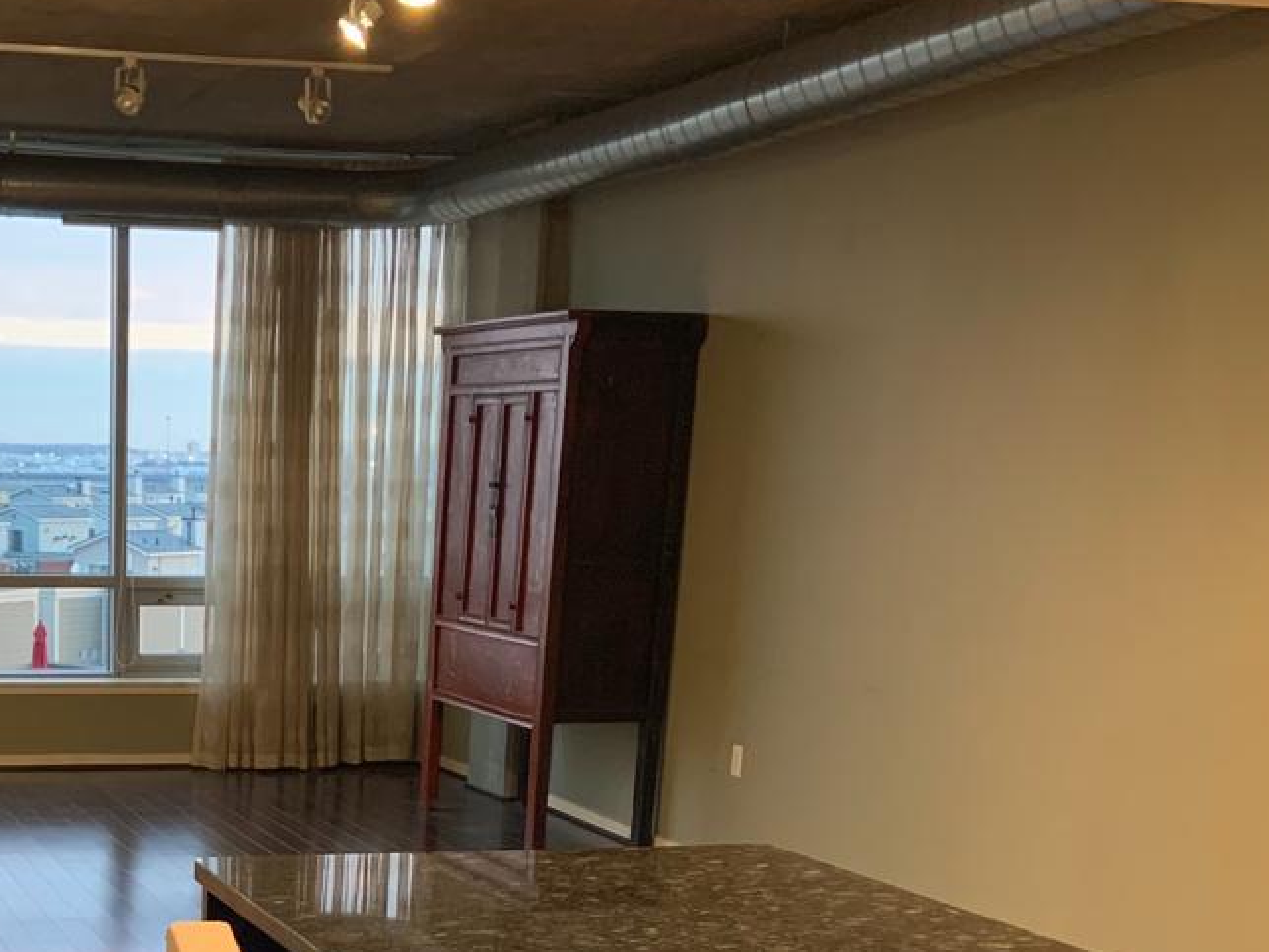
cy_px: 1106
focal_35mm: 62
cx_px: 158
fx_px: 2273
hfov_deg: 30.0
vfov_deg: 22.1
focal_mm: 4.25
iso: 250
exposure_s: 1/60
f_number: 1.8
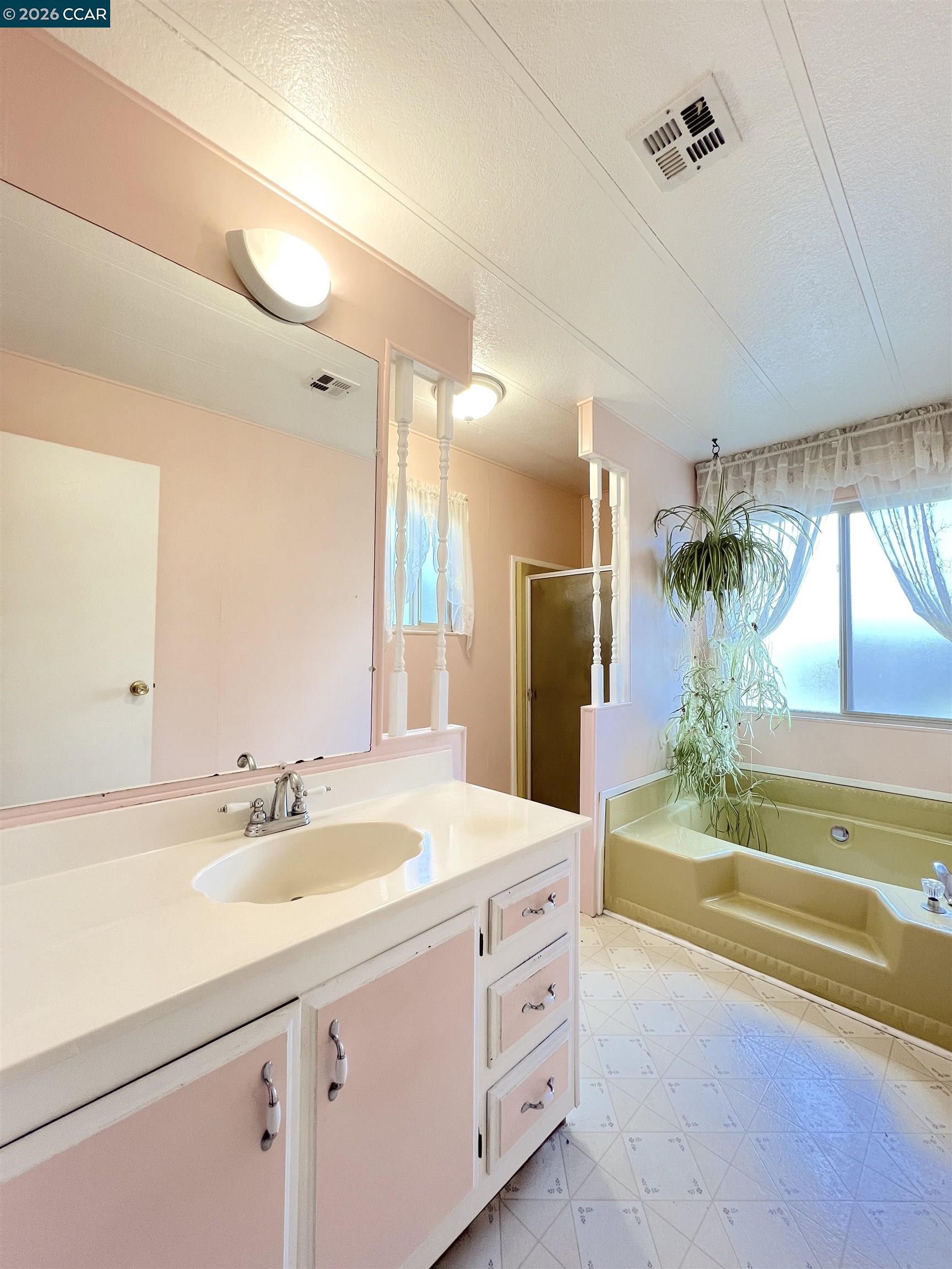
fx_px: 477
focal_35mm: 13
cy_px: 634
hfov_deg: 89.9
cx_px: 476
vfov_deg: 106.2
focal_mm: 1.57
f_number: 1.8
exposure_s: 1/120
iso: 200
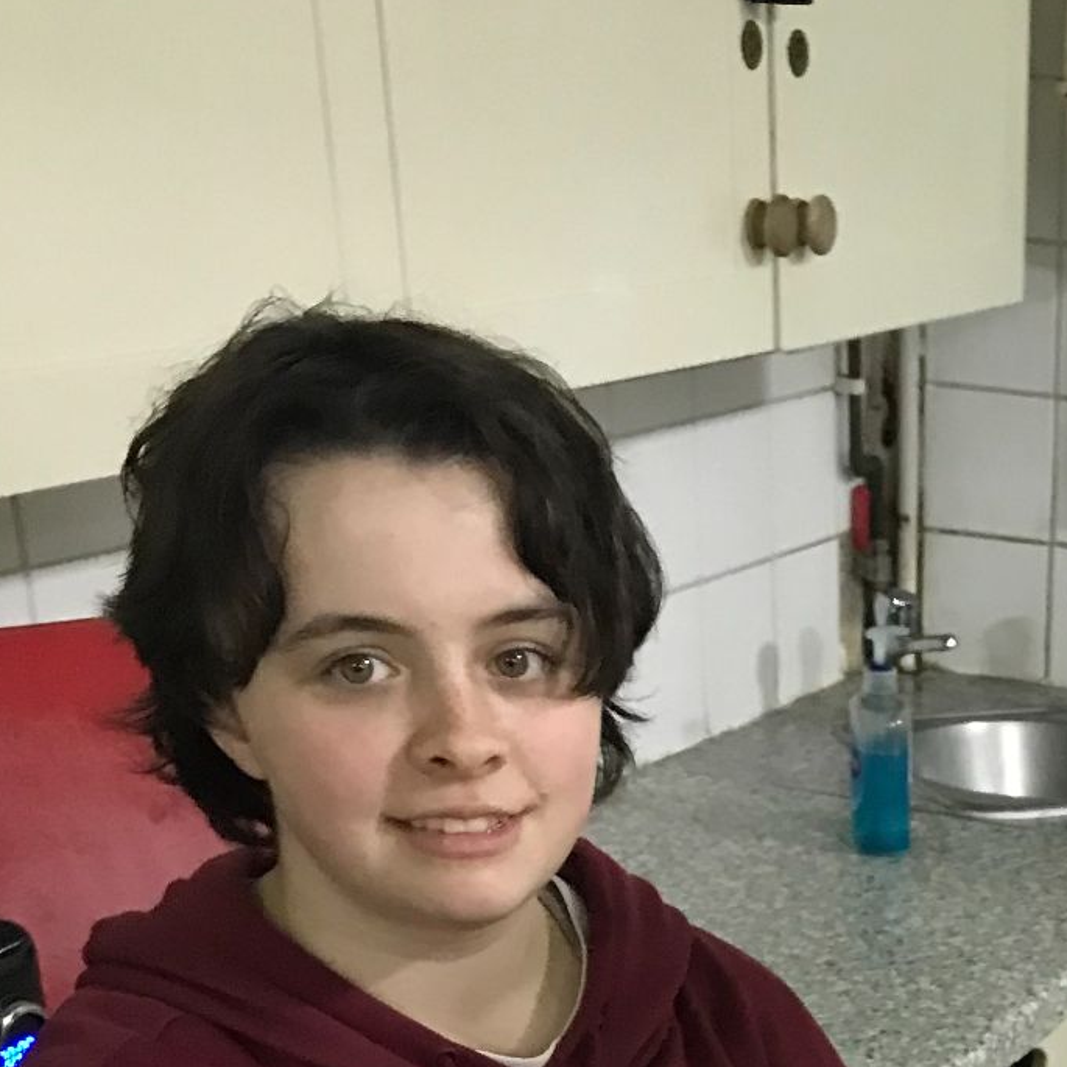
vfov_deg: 20.7
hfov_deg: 22.0
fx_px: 2581
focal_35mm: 74
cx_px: 1185
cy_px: 1480
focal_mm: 3.99
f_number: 1.8
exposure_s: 1/17
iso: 80
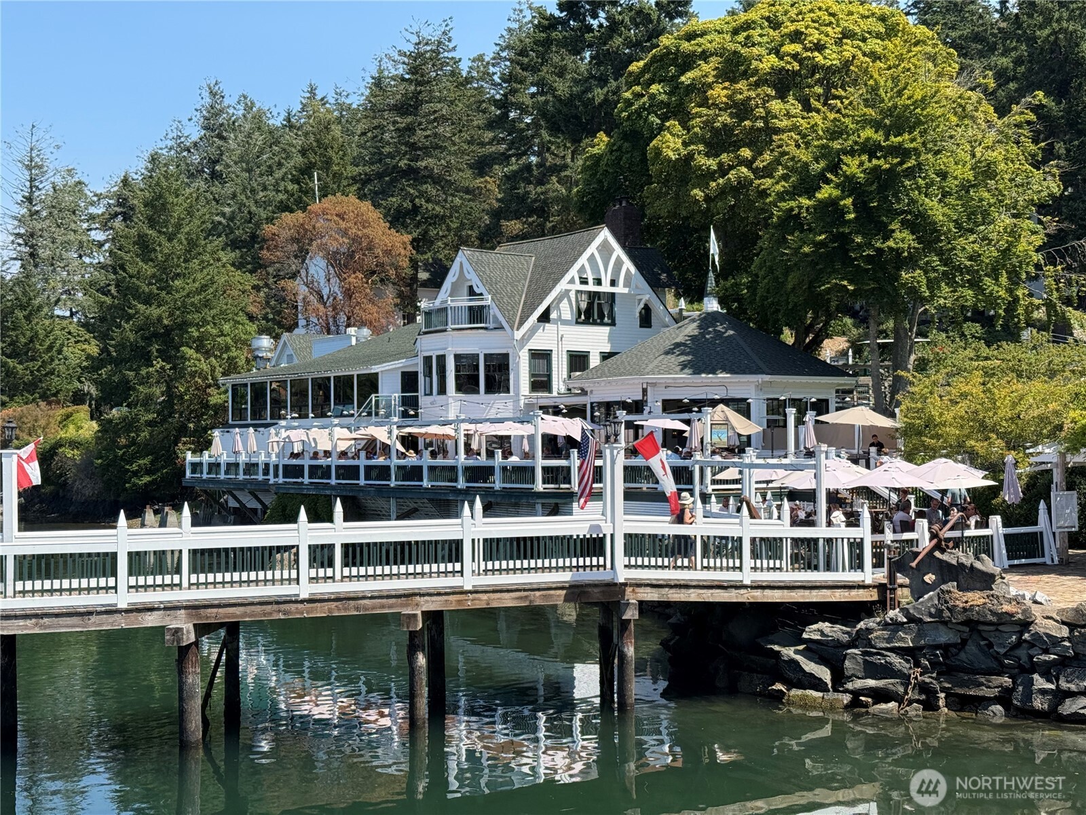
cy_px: 408
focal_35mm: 48
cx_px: 543
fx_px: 1506
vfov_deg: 30.3
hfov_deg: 39.7
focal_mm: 6.76
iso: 64
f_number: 1.78
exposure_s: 1/3534
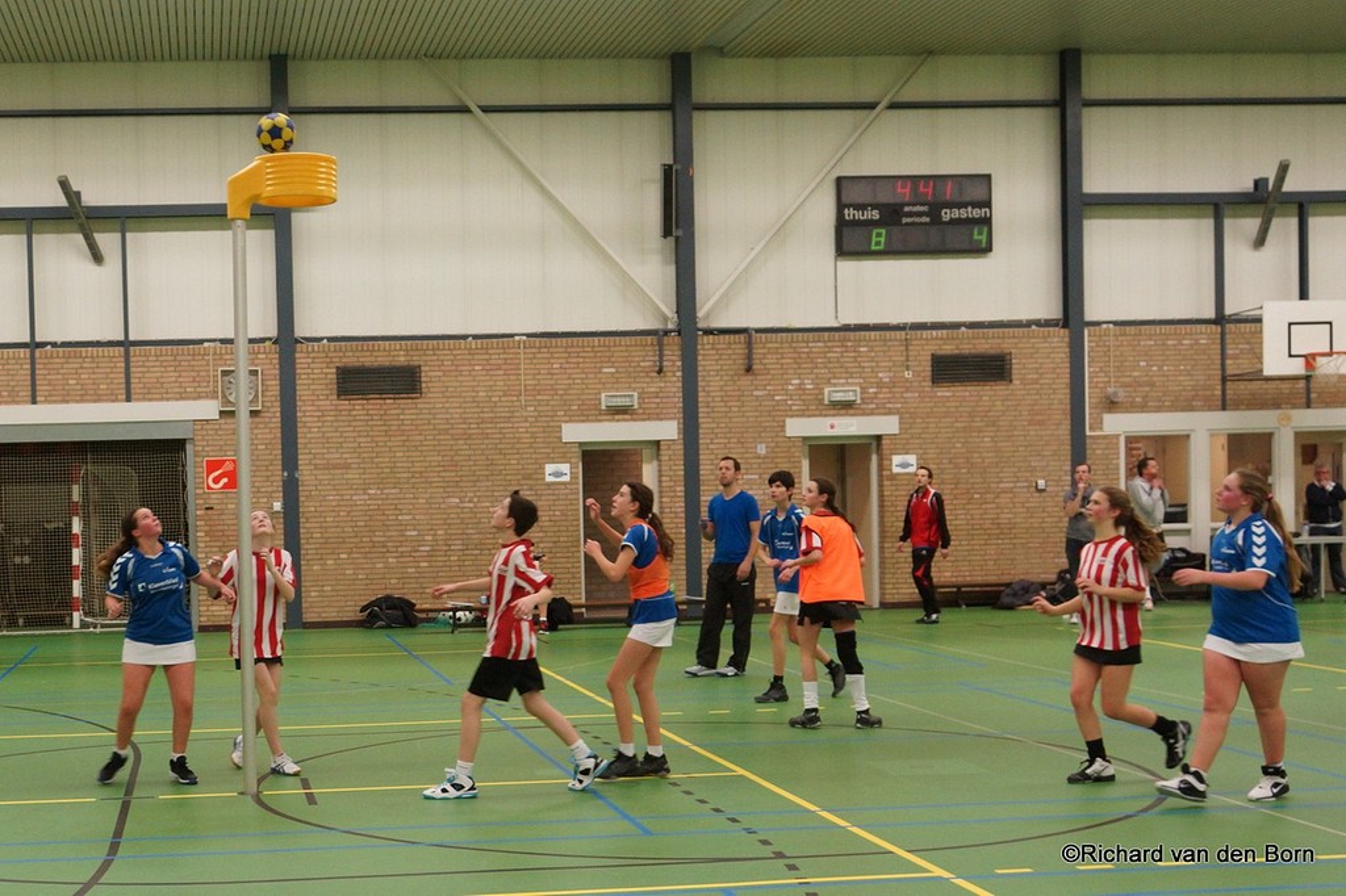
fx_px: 1233
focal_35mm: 33
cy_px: 448
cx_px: 673
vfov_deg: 39.9
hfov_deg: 57.2
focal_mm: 22
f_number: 2.8
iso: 800
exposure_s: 1/200
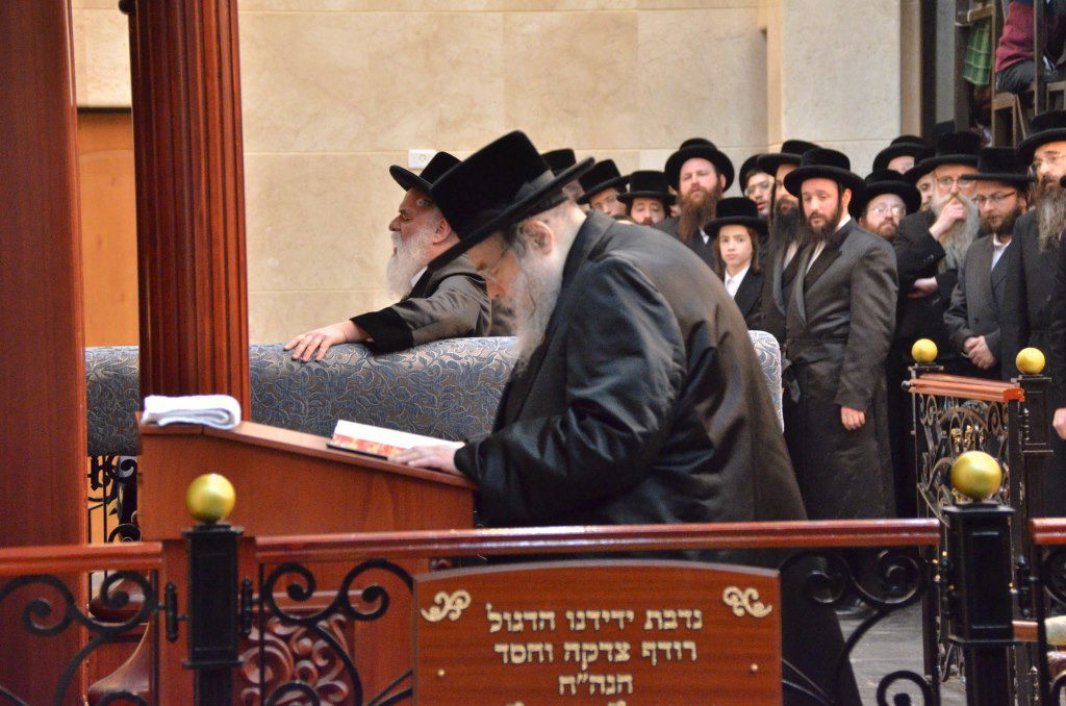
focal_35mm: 150
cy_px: 353
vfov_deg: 9.1
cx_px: 533
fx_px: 4432
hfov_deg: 13.7
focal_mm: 100
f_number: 5.6
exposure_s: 1/100
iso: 3200
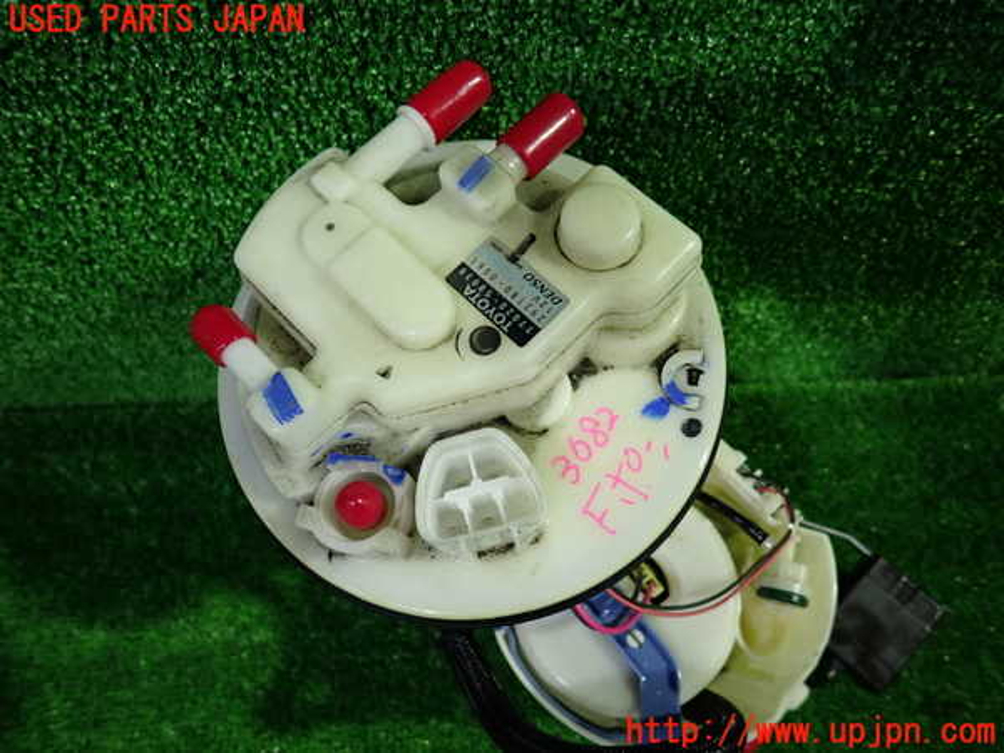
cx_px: 502
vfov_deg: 54.9
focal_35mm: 25
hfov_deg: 69.4
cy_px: 376
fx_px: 725
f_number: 2
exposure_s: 1/30
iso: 250
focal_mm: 4.5
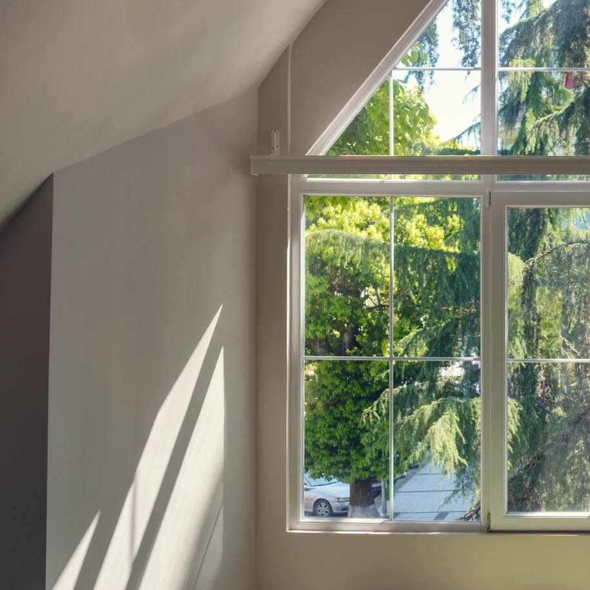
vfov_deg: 34.0
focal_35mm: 50
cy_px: 271
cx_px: 602
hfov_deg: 31.3
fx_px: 964
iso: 200
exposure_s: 1/220
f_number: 3.6
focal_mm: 18
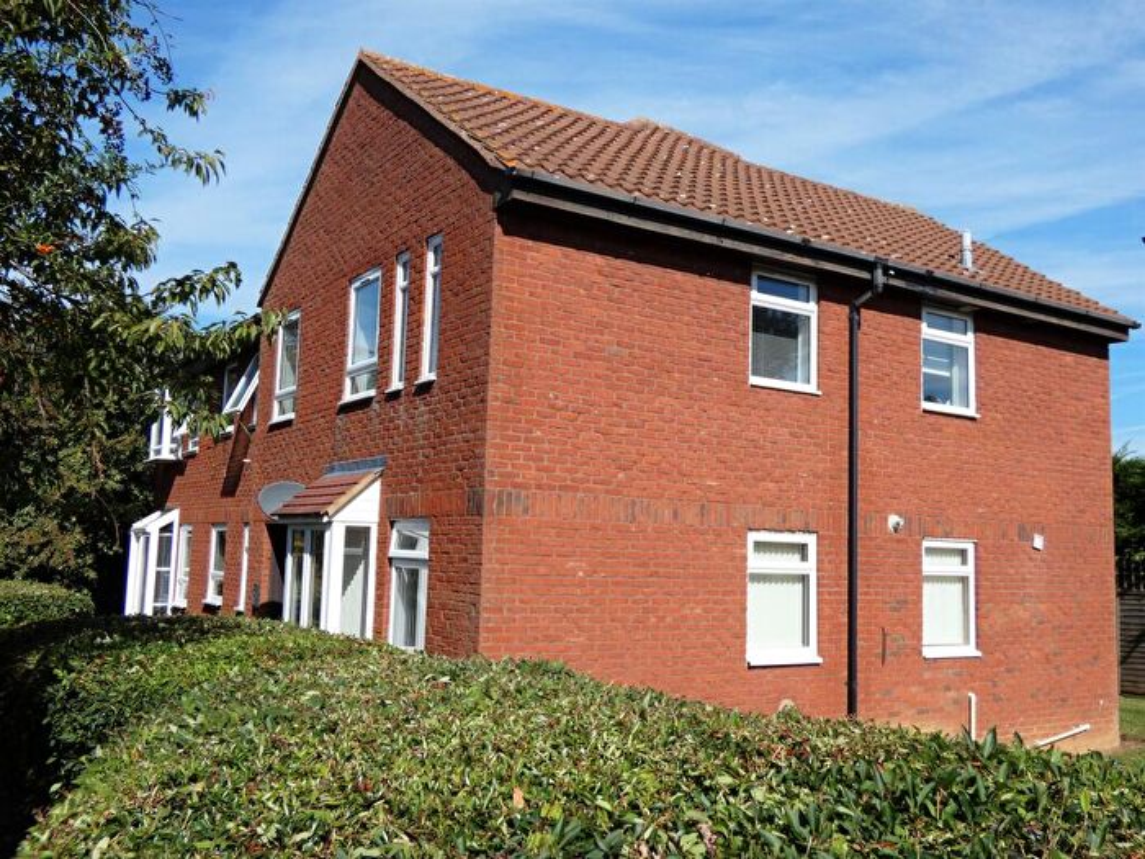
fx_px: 1058
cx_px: 572
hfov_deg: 56.8
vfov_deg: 44.2
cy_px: 430
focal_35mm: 32
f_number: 4
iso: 80
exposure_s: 1/800
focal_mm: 5.8
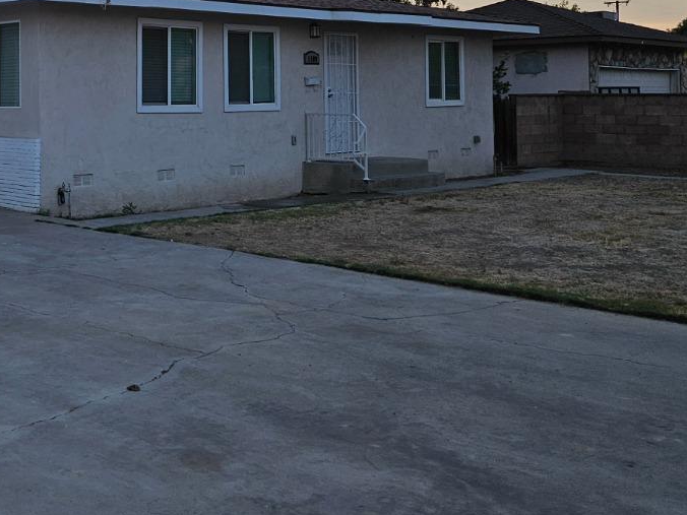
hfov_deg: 35.0
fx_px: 1012
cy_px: 75
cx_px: 52
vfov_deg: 27.7
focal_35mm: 51
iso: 32
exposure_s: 1/120
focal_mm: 5.4
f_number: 1.8
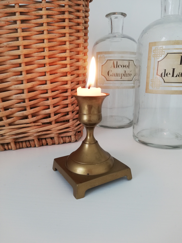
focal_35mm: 26
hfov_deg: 53.1
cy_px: 122
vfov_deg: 67.3
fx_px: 182
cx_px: 91
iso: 160
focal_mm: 3.81
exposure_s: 1/33.3
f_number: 2.2
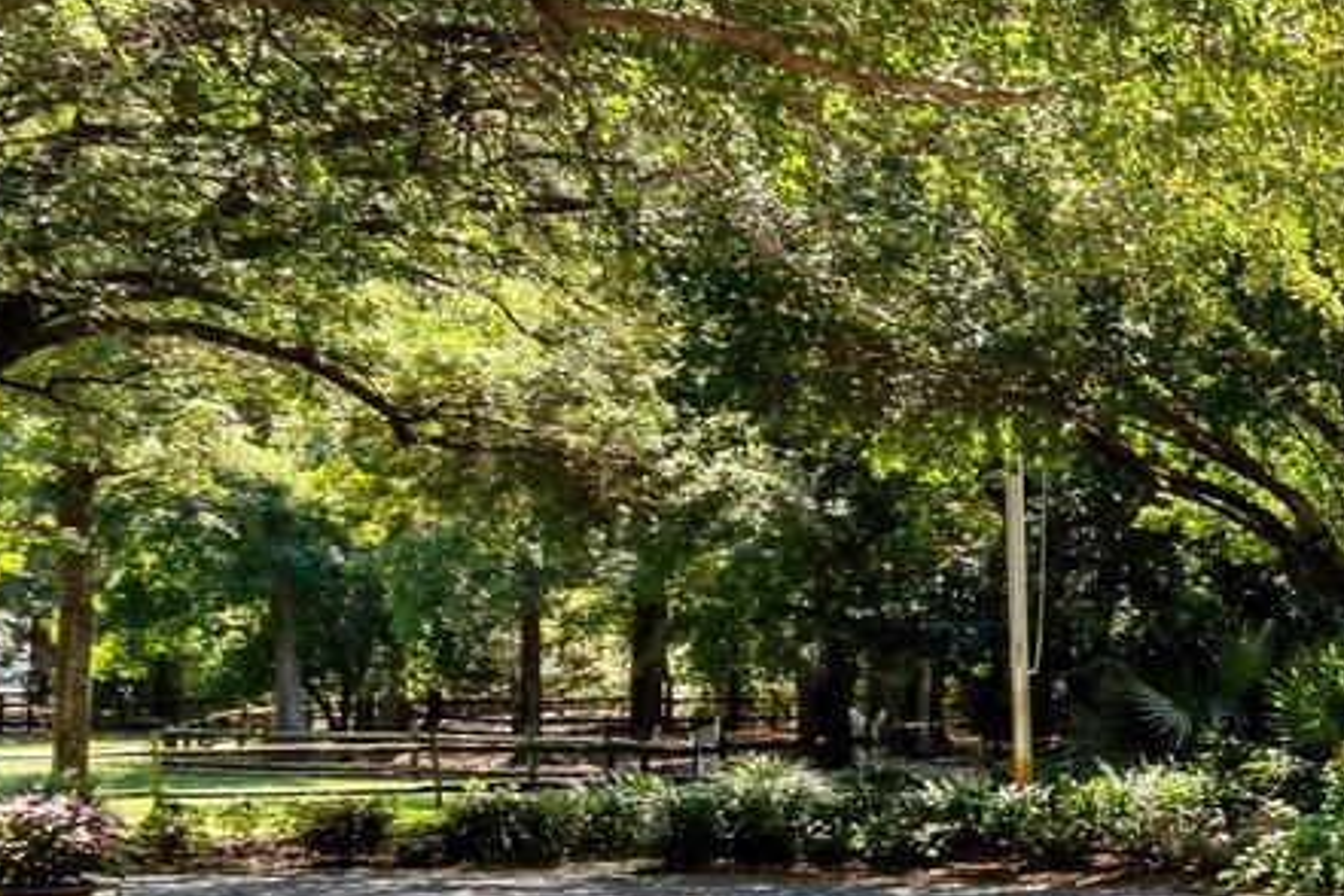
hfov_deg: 20.3
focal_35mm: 79
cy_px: 553
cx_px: 2246
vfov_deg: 17.3
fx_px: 2949
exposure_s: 1/500
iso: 250
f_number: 5.6
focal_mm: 17
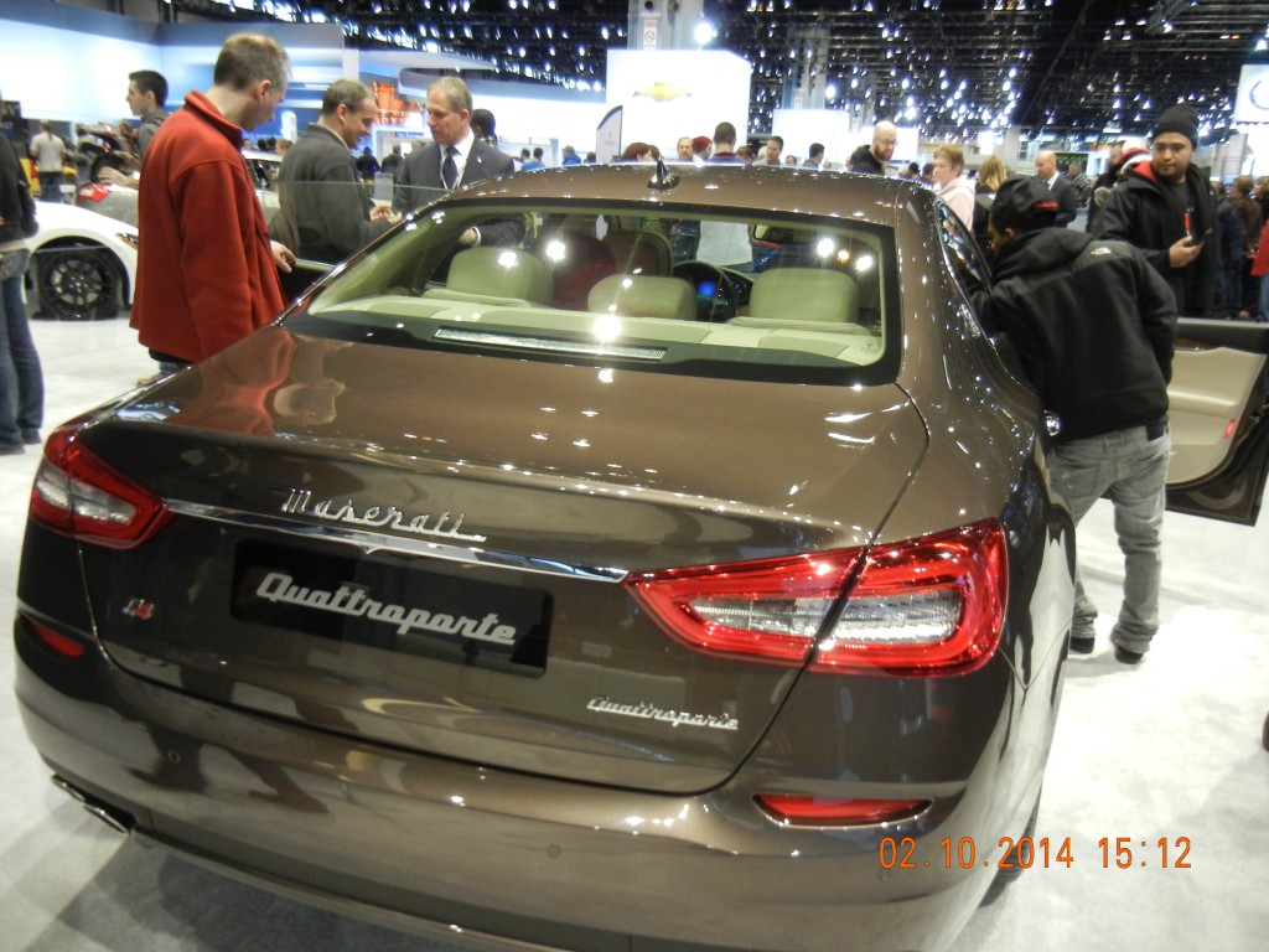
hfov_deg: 60.0
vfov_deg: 46.8
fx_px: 1100
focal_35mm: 30
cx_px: 634
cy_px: 476
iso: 400
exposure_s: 1/44
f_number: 3.5
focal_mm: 5.4
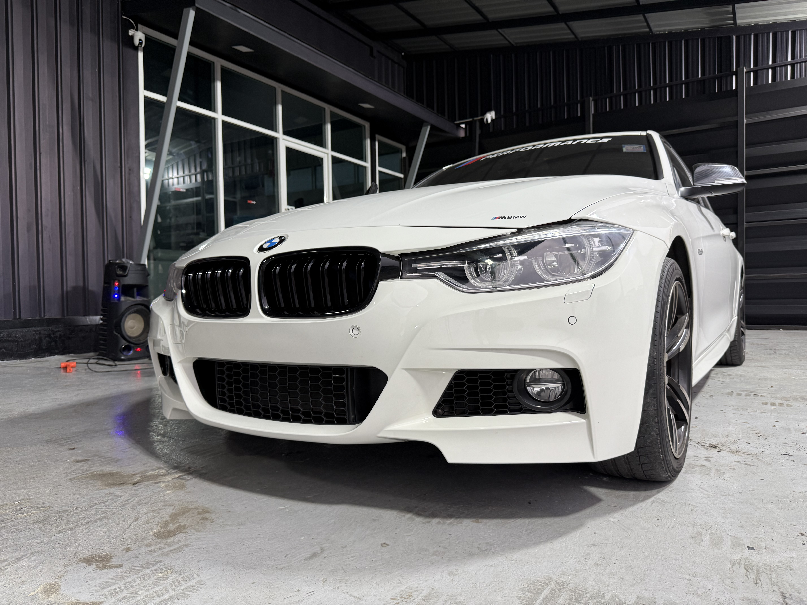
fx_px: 560
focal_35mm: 24
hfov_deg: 71.6
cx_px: 404
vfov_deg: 56.8
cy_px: 302
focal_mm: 6.76
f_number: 1.78
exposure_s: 1/100
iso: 100
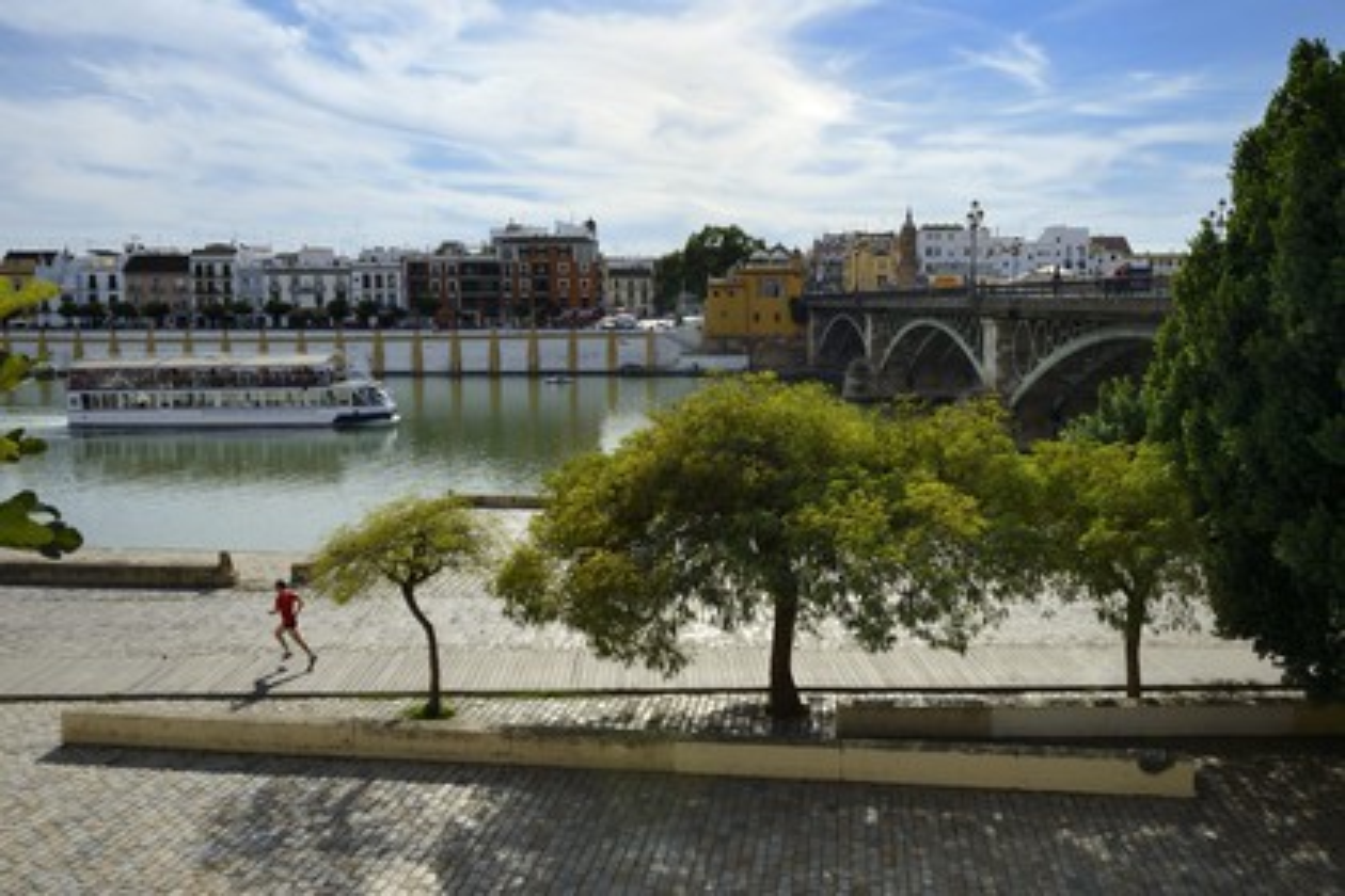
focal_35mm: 31
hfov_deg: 60.3
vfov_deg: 42.3
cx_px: 672
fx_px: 1158
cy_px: 448
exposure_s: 1/250
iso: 200
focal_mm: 31
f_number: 16
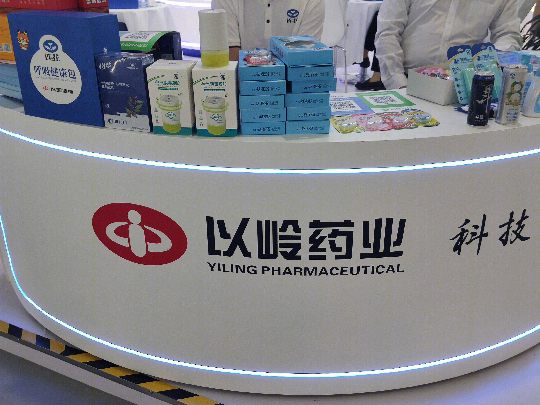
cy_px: 202
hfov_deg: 51.4
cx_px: 270
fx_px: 562
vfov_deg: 39.7
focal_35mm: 36
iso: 124
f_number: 1.75
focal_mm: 4.75
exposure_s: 1/100
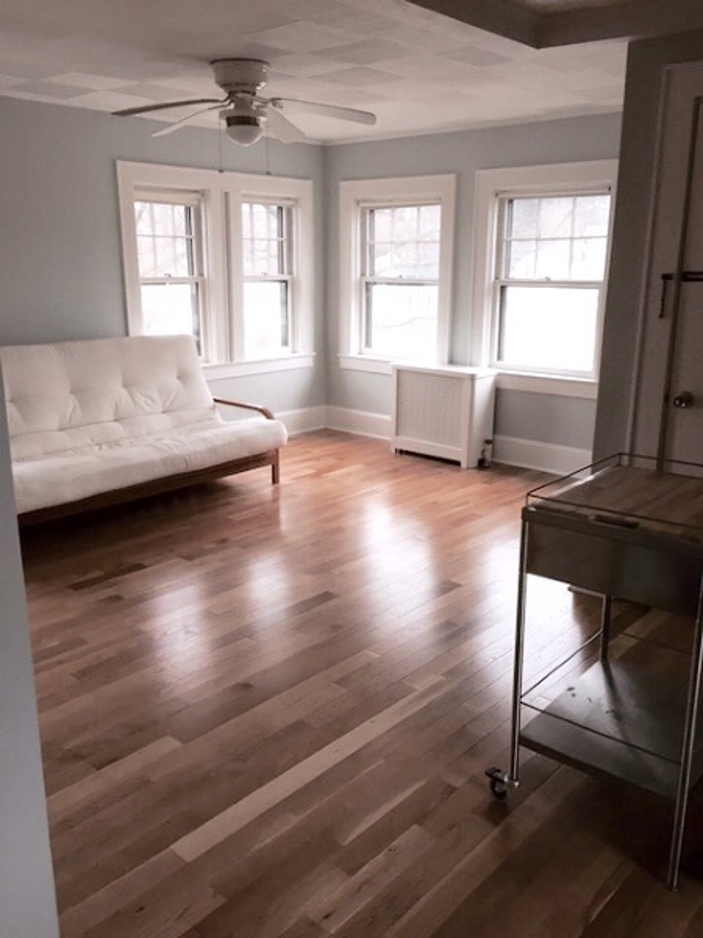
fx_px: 785
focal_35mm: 29
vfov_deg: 61.7
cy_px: 469
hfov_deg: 48.2
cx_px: 352
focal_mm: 4.15
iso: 32
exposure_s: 1/30
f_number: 2.2
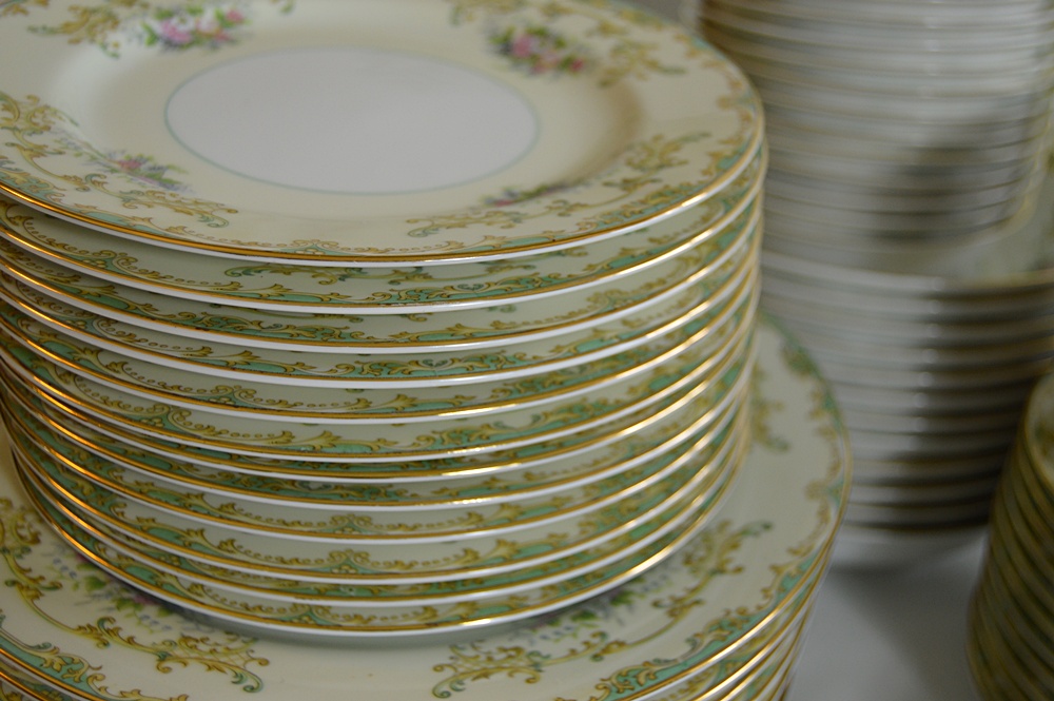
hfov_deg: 41.1
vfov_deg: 28.0
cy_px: 350
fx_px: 1404
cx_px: 527
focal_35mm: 48
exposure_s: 1/80
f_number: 4.5
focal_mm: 32
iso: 400
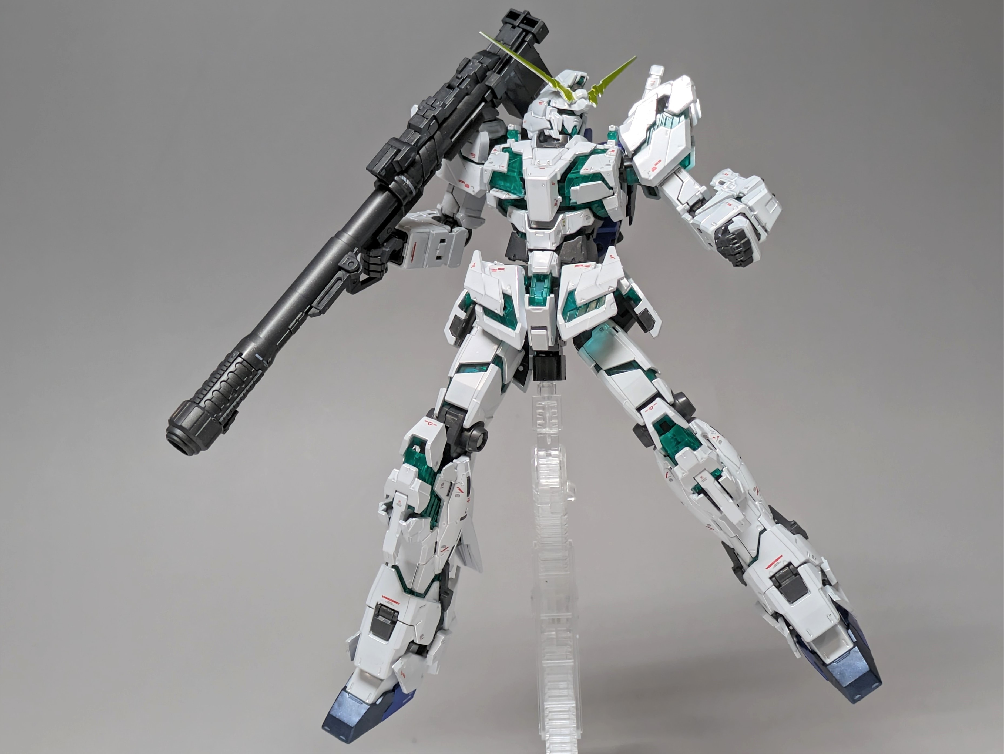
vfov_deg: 28.6
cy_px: 377
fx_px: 1480
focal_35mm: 51
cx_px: 502
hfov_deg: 37.5
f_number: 1.89
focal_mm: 5.43
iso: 53
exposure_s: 1/120
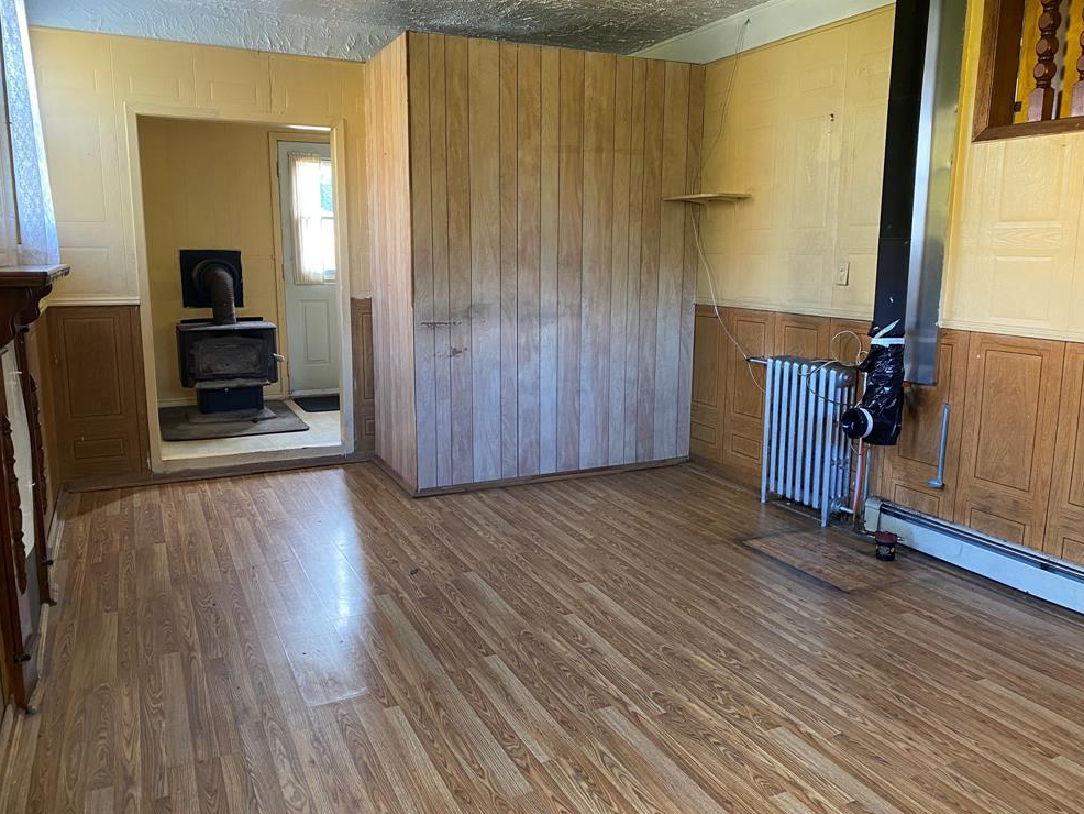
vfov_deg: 51.4
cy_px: 405
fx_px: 846
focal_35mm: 27
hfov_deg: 65.3
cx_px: 550
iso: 320
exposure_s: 1/60
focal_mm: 4.25
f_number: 1.8
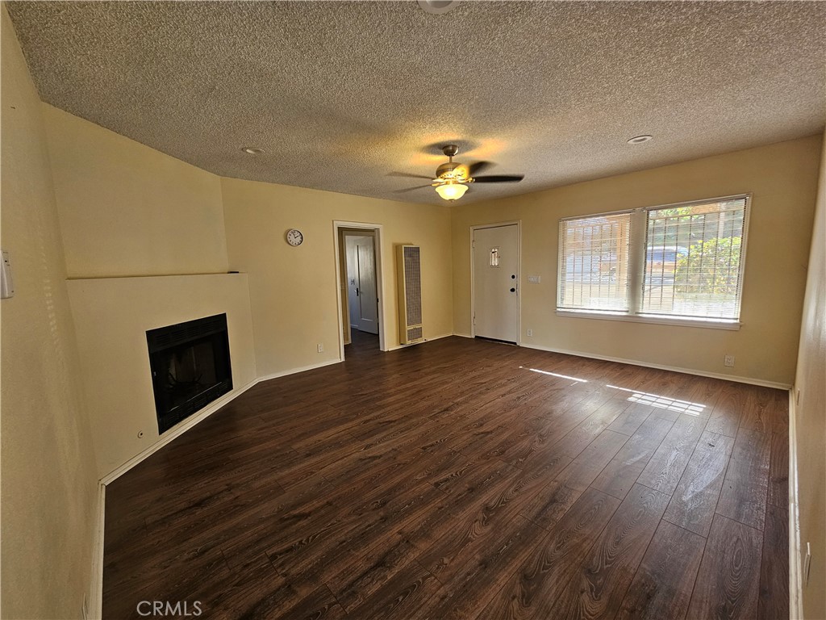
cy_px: 310
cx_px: 413
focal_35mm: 13
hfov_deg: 106.2
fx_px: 310
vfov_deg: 89.9
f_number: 2.2
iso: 125
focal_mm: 2.2
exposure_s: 1/60
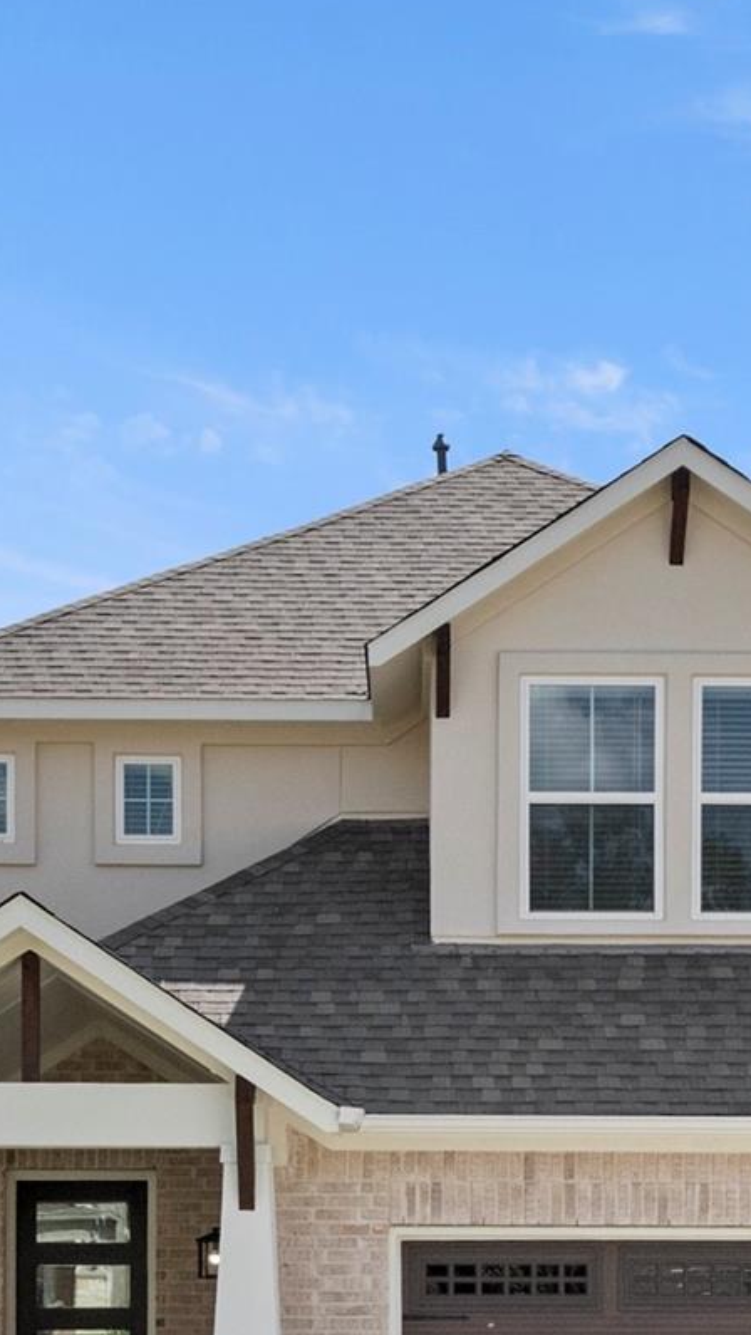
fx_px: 3433
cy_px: 936
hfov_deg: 12.5
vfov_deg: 21.9
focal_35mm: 97
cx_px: 419
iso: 400
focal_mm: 24
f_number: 8
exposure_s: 1/800
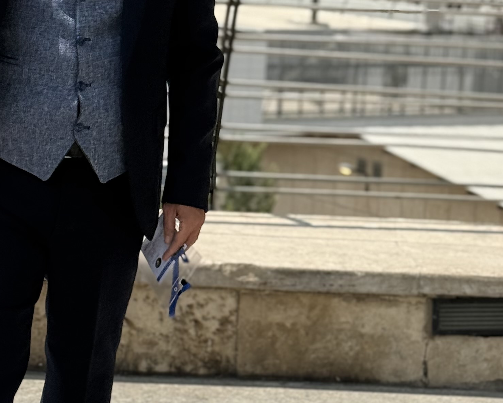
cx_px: 193
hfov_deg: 15.0
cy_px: 96
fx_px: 1906
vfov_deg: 12.0
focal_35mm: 128
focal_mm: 6.76
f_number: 1.78
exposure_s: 1/8772
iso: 80
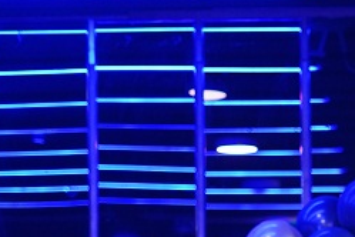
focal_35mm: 217
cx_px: 456
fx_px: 2140
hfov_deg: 9.3
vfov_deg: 6.2
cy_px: 473
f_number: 1.8
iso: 800
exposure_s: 1/100
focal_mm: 50
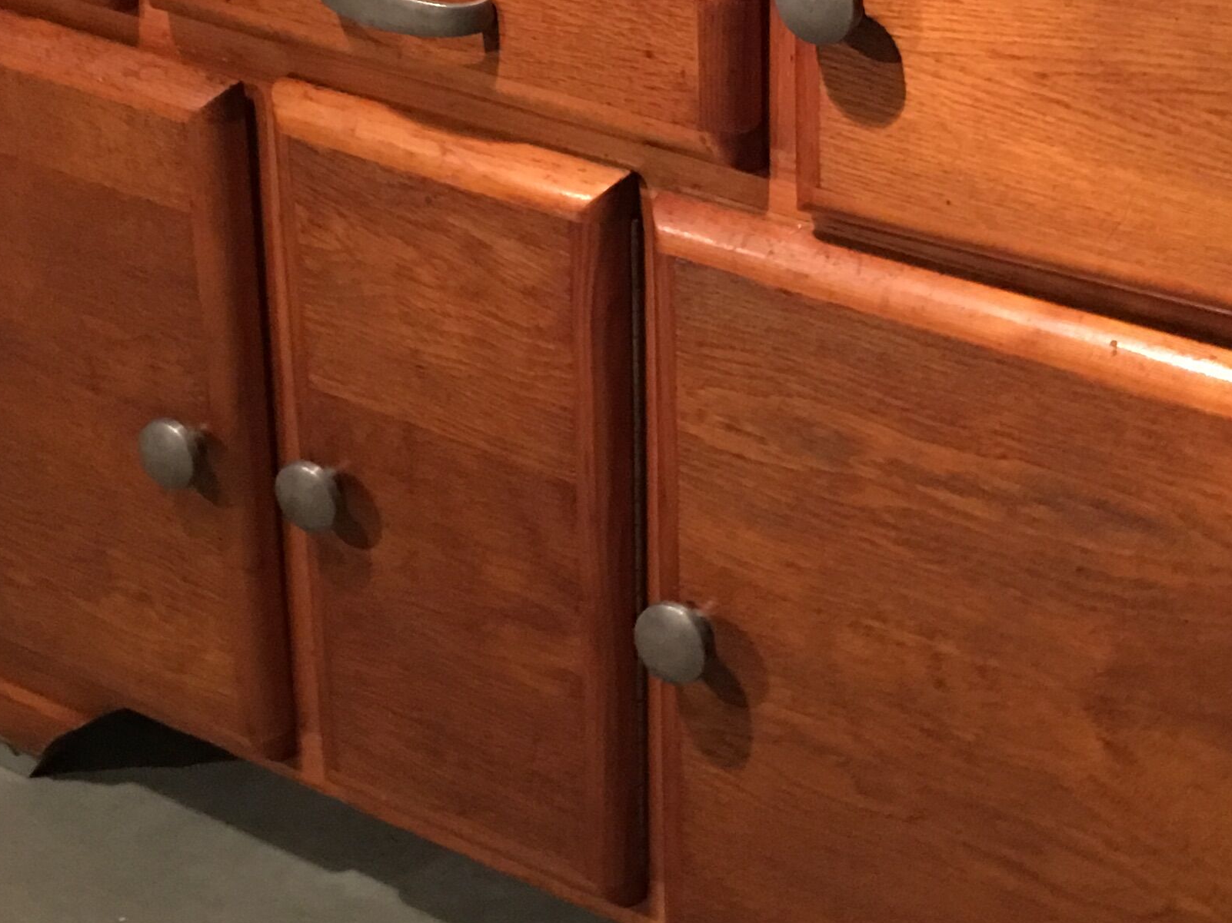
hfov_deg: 26.5
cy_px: 237
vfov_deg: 20.0
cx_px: 828
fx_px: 2598
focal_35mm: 73
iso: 160
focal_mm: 4.15
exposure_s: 1/8
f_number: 2.2
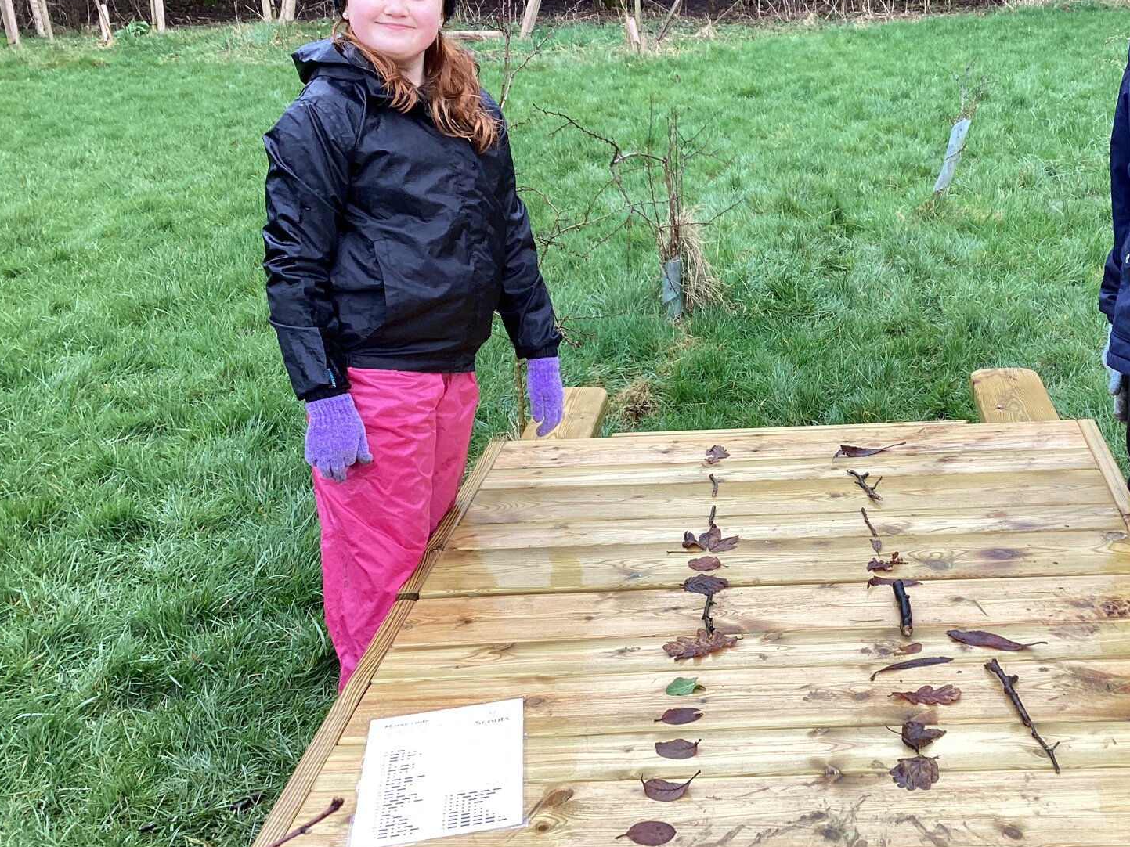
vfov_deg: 32.8
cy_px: 363
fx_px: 1436
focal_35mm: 44
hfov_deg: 42.3
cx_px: 768
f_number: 2.4
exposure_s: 1/120
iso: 25
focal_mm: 3.3
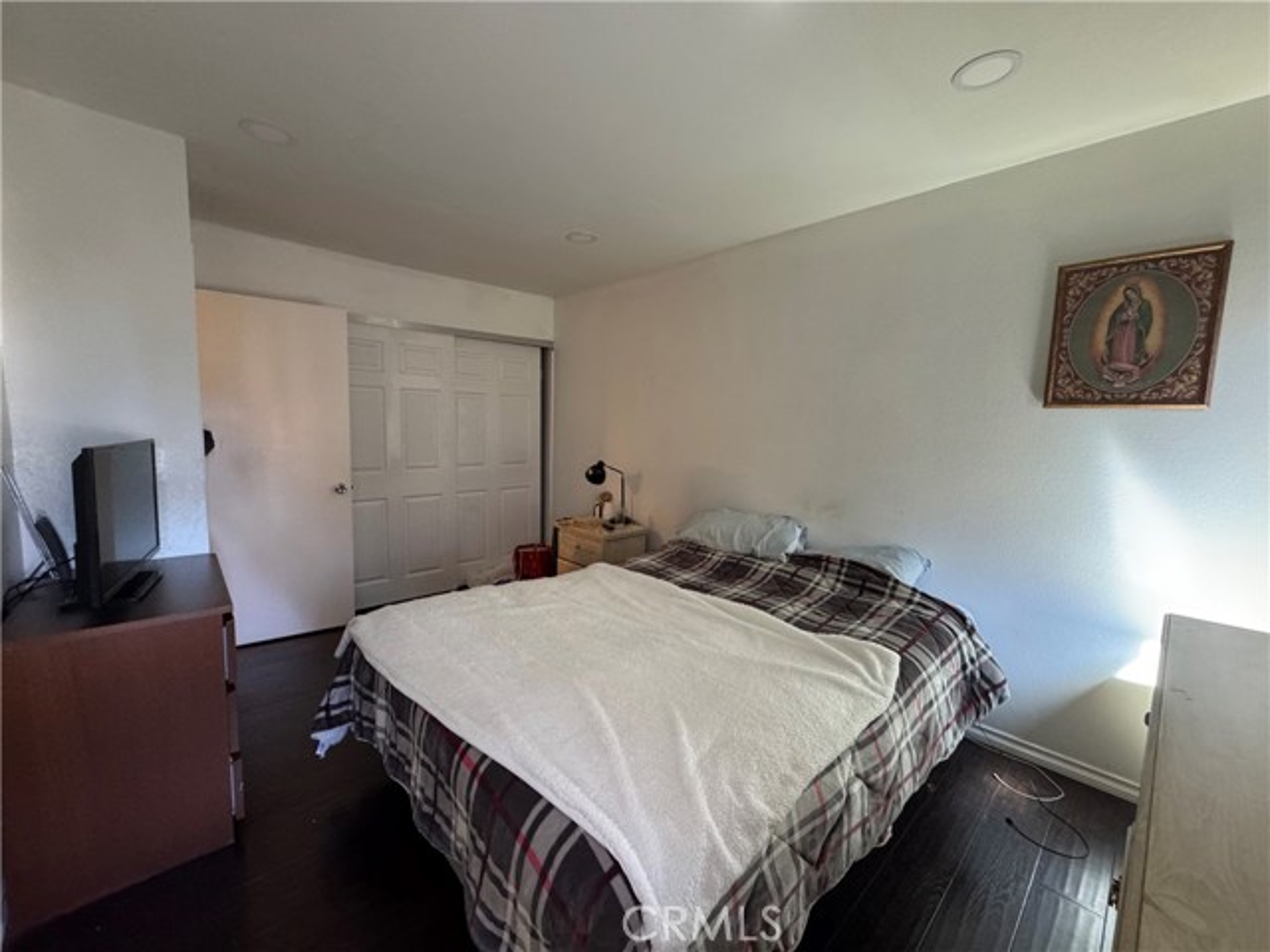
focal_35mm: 14
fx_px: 514
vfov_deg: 85.7
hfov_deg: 102.1
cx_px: 635
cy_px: 476
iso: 500
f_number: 2.2
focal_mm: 2.22
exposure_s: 1/60
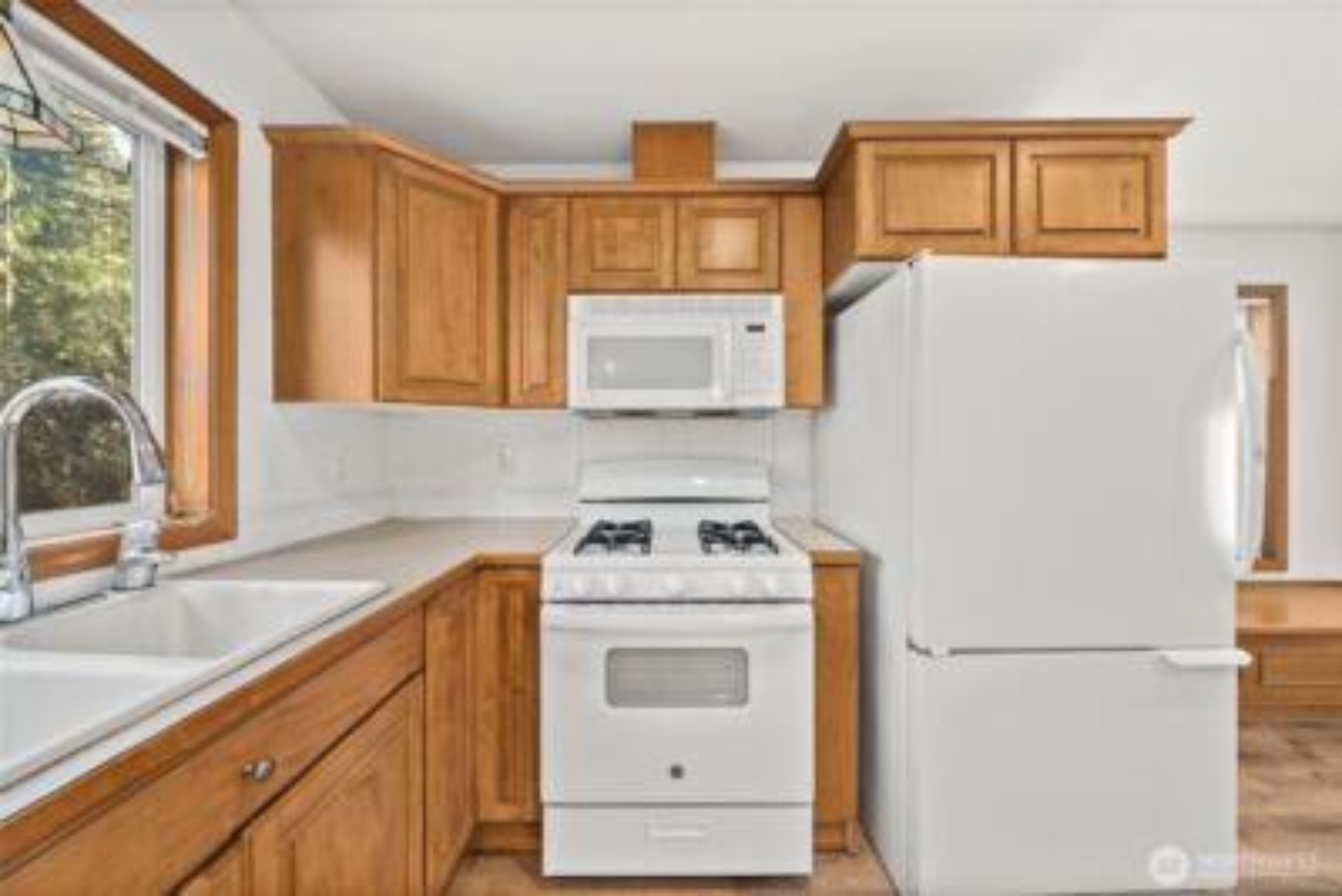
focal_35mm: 12
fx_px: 447
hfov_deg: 112.6
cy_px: 448
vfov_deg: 90.1
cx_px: 671
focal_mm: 12
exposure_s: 1/10
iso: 1000
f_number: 7.1
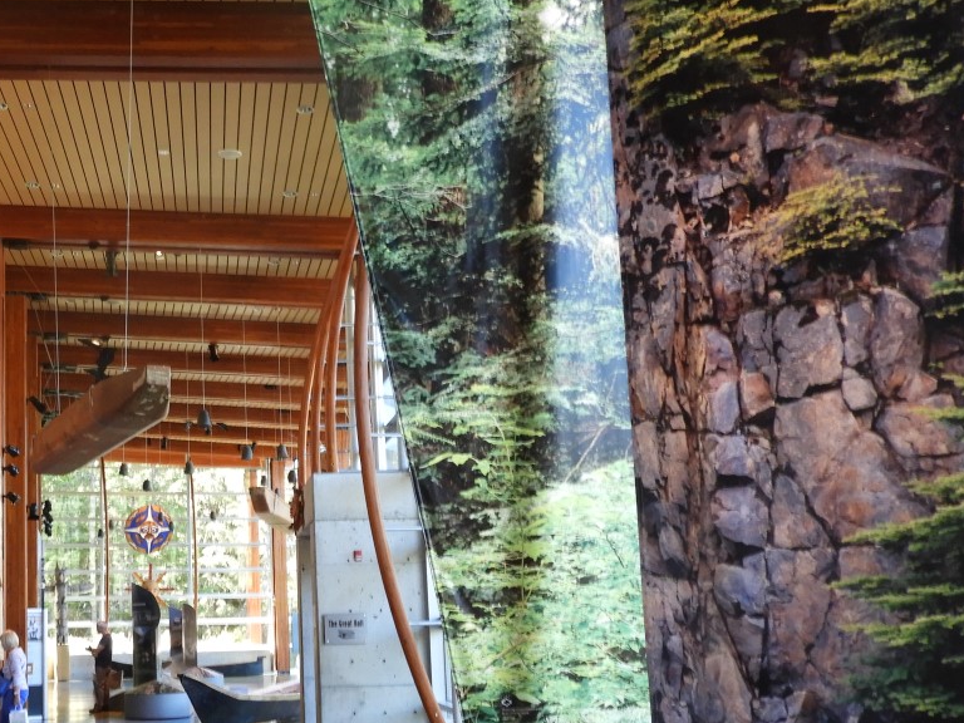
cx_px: 206
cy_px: 437
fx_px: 1253
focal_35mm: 45
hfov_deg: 40.5
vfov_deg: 32.1
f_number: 3.3
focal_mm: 4.3
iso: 220
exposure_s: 1/30
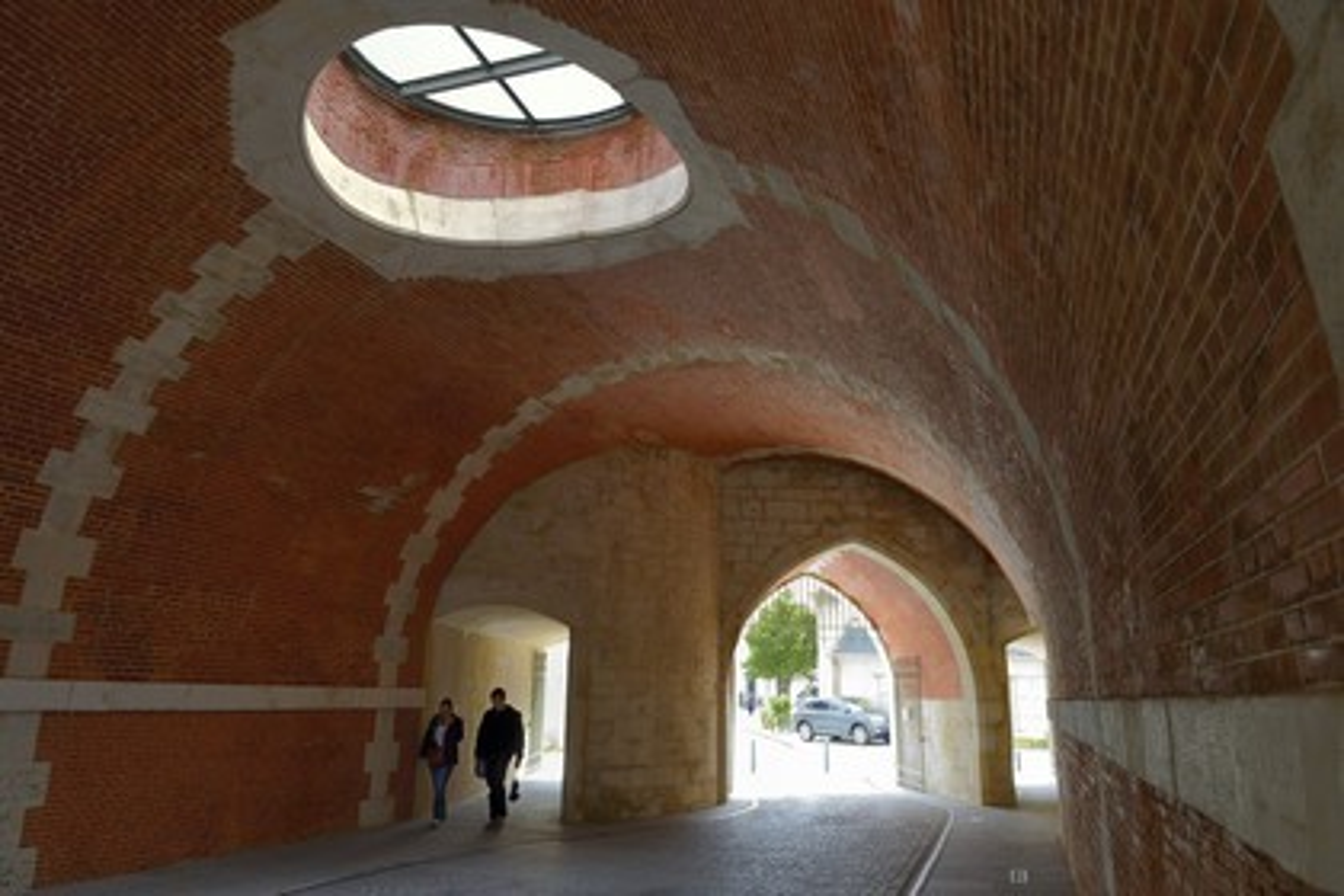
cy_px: 448
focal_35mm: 24
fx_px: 896
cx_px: 672
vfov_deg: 53.1
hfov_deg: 73.7
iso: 400
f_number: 6.3
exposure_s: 1/50
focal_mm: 24
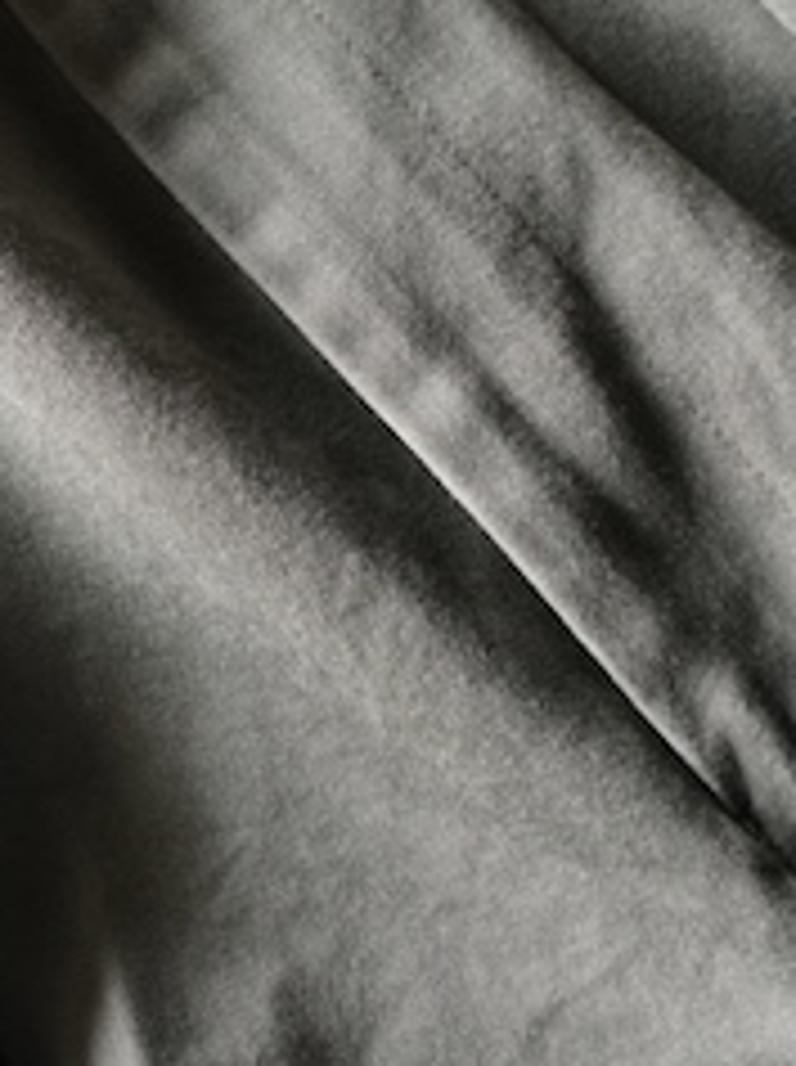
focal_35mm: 90
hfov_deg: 16.1
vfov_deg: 21.6
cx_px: 4
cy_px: 274
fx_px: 2767
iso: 2000
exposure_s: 1/160
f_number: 4
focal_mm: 37
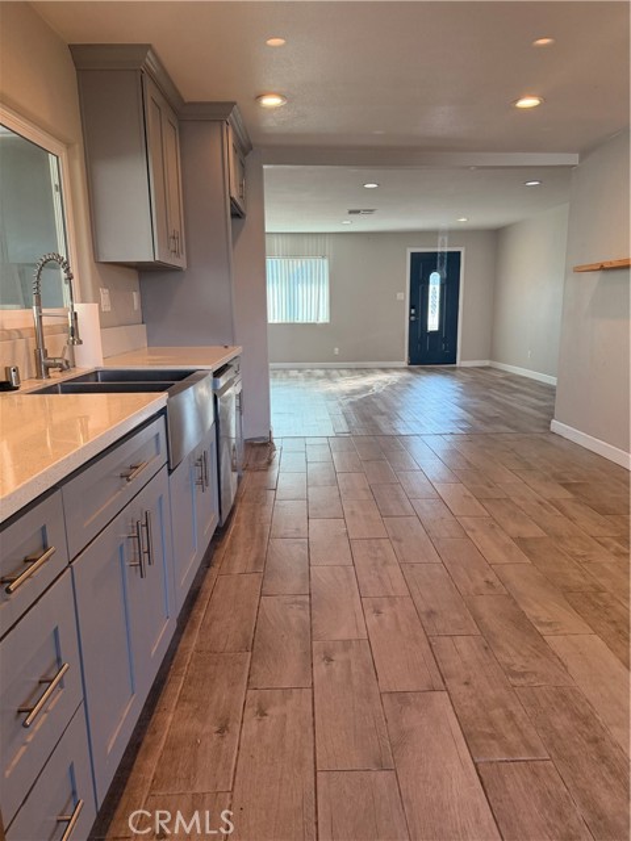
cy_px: 420
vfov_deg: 71.6
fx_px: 583
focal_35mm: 24
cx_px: 316
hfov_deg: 56.8
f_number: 1.78
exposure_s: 1/208
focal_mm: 6.76
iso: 200
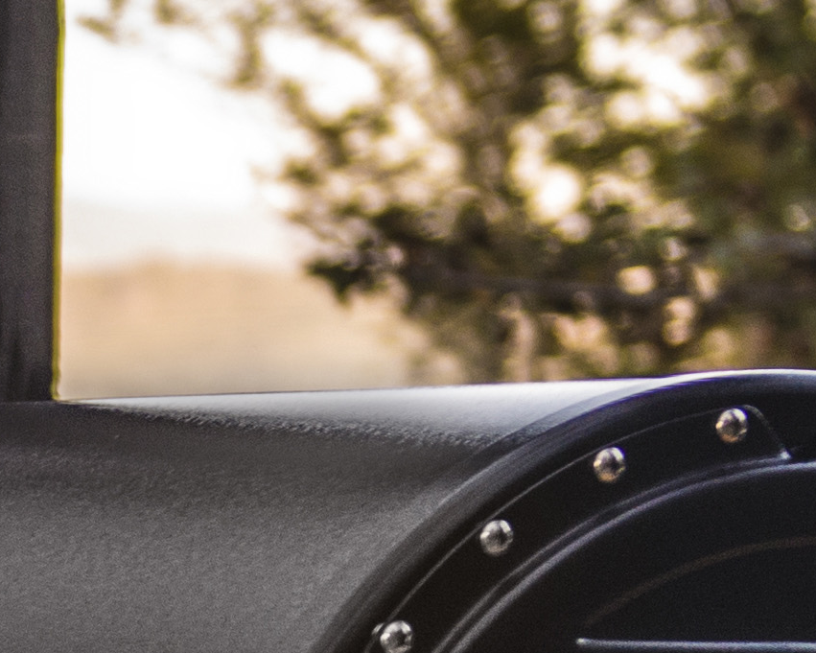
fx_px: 8236
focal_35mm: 341
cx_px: -1150
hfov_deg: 5.5
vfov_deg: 4.5
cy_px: 875
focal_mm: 42
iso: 320
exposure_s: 1/500
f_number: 3.2
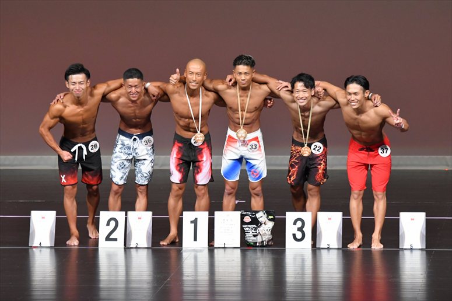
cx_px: 226
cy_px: 150
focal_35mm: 270
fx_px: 3388
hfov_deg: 7.6
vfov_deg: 5.1
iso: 4000
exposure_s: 1/400
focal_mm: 180
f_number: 5.6
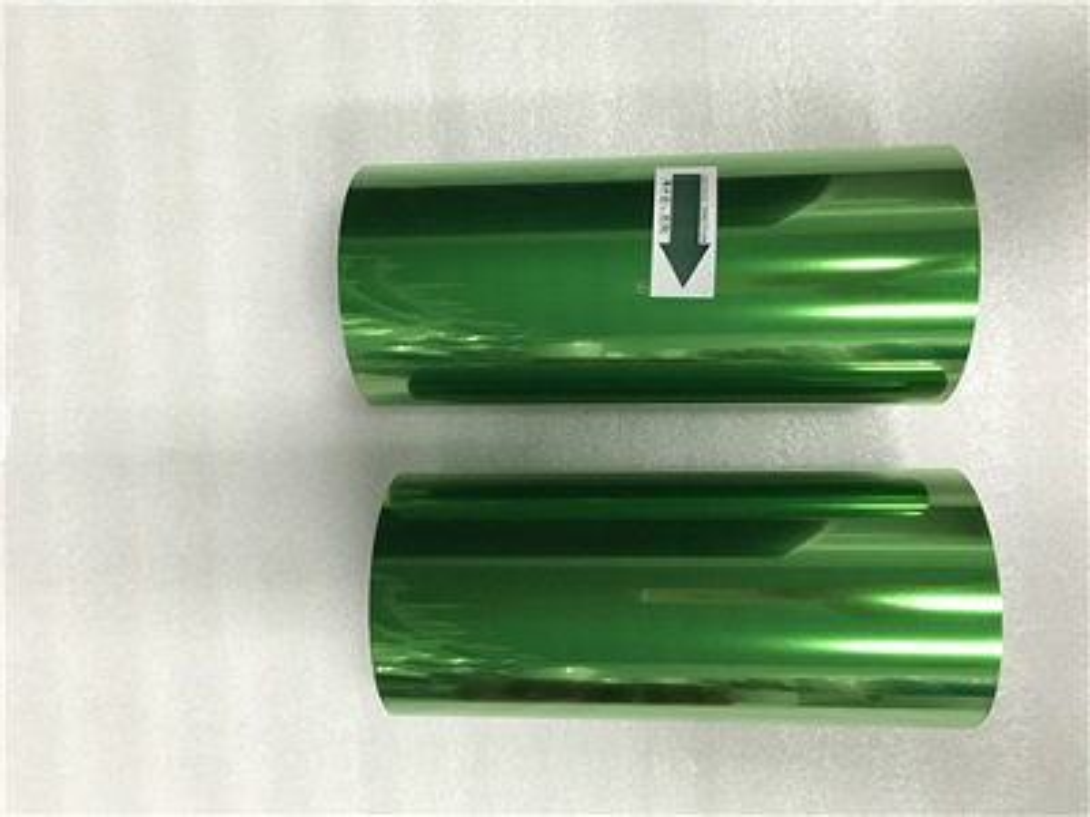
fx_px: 913
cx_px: 545
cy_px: 408
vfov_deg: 48.2
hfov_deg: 61.7
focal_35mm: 29
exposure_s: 1/33
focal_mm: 4.15
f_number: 2.2
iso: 200
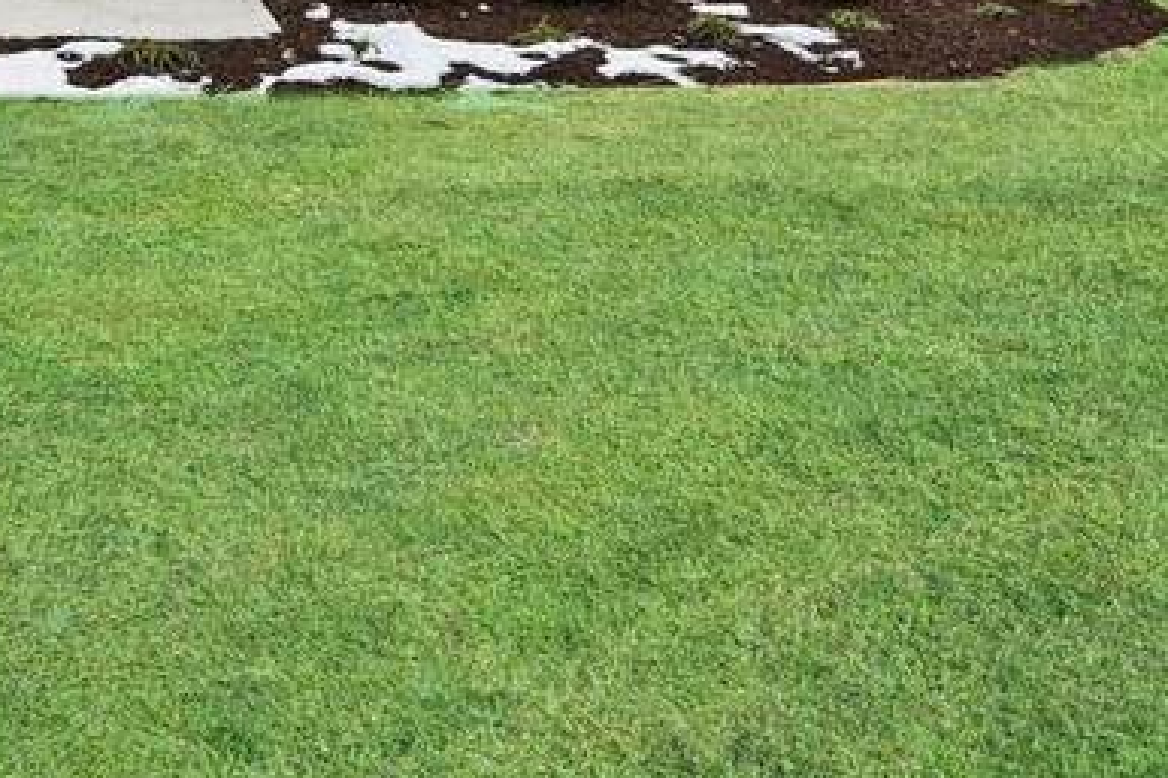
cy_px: -282
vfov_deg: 21.8
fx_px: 1772
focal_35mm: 55
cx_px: 154
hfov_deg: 34.7
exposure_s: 1/1000
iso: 250
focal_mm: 16.5
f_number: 8
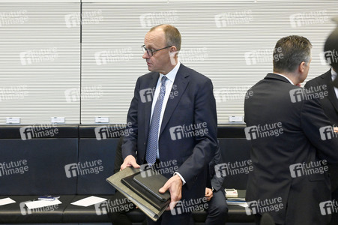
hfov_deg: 67.4
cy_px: 112
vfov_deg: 47.9
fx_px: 253
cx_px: 169
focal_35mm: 27
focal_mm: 27
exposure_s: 1/200
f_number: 4.5
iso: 6400
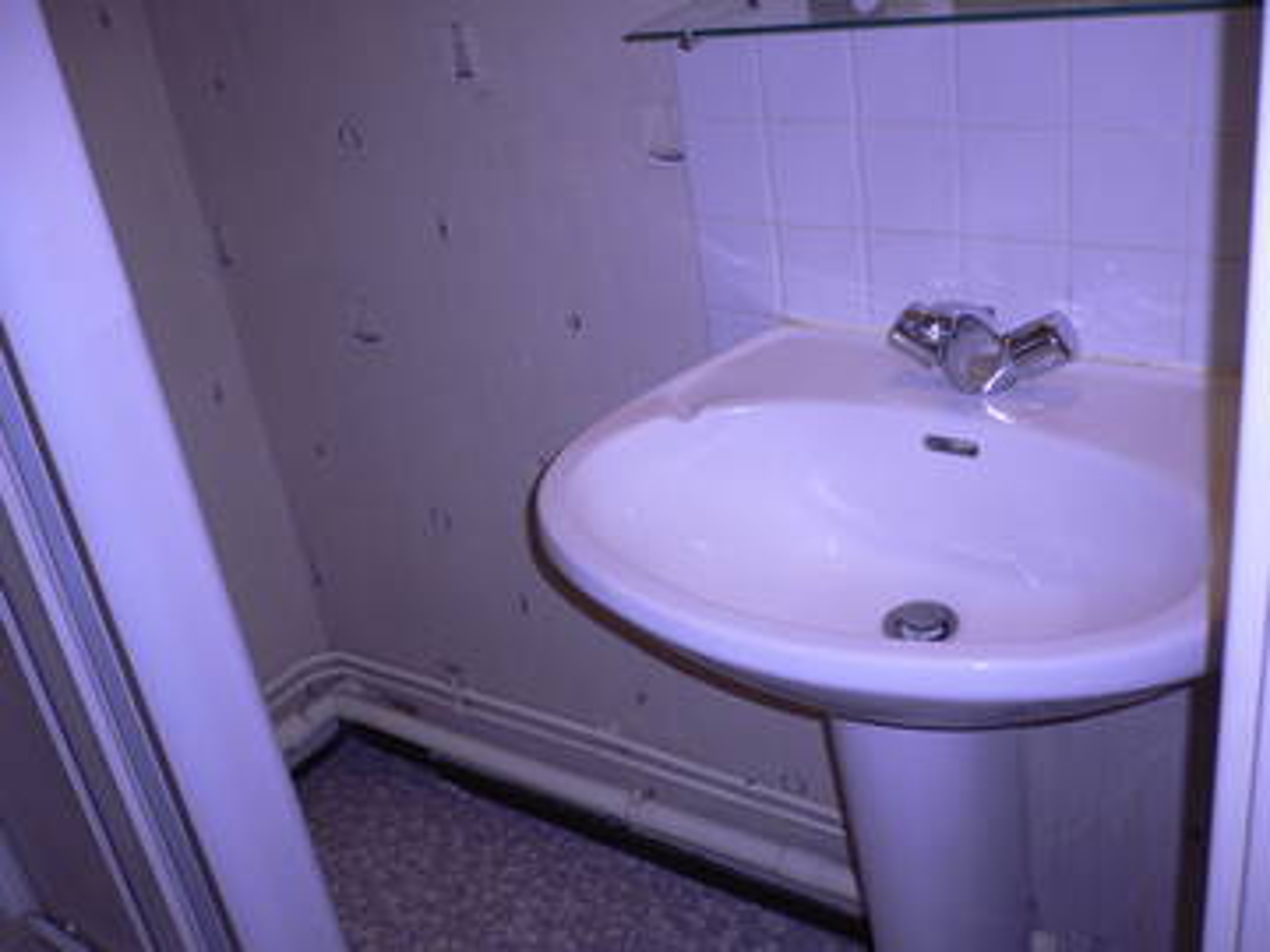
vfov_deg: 40.7
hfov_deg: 52.6
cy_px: 476
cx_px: 635
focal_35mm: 35
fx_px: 1284
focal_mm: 5.8
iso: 100
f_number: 2.8
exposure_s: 1/60
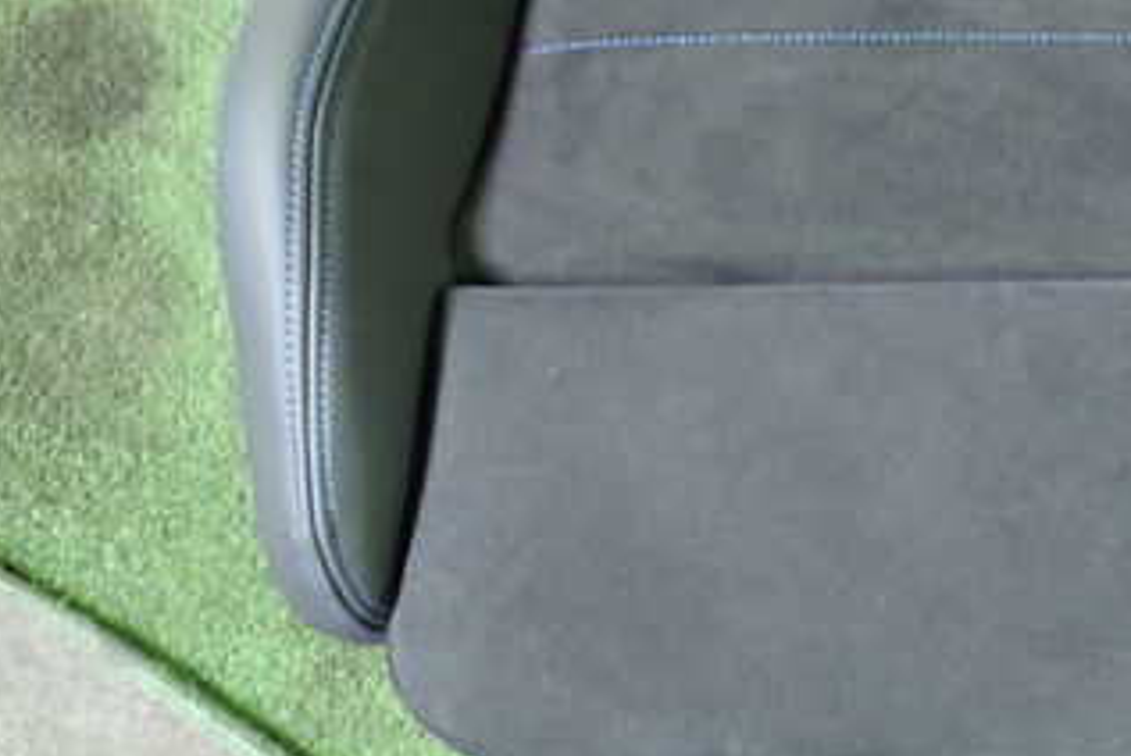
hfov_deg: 32.1
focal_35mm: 59
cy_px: 171
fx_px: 1855
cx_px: 1042
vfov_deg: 22.8
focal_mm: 5.4
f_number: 2.3
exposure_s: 1/30
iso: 640
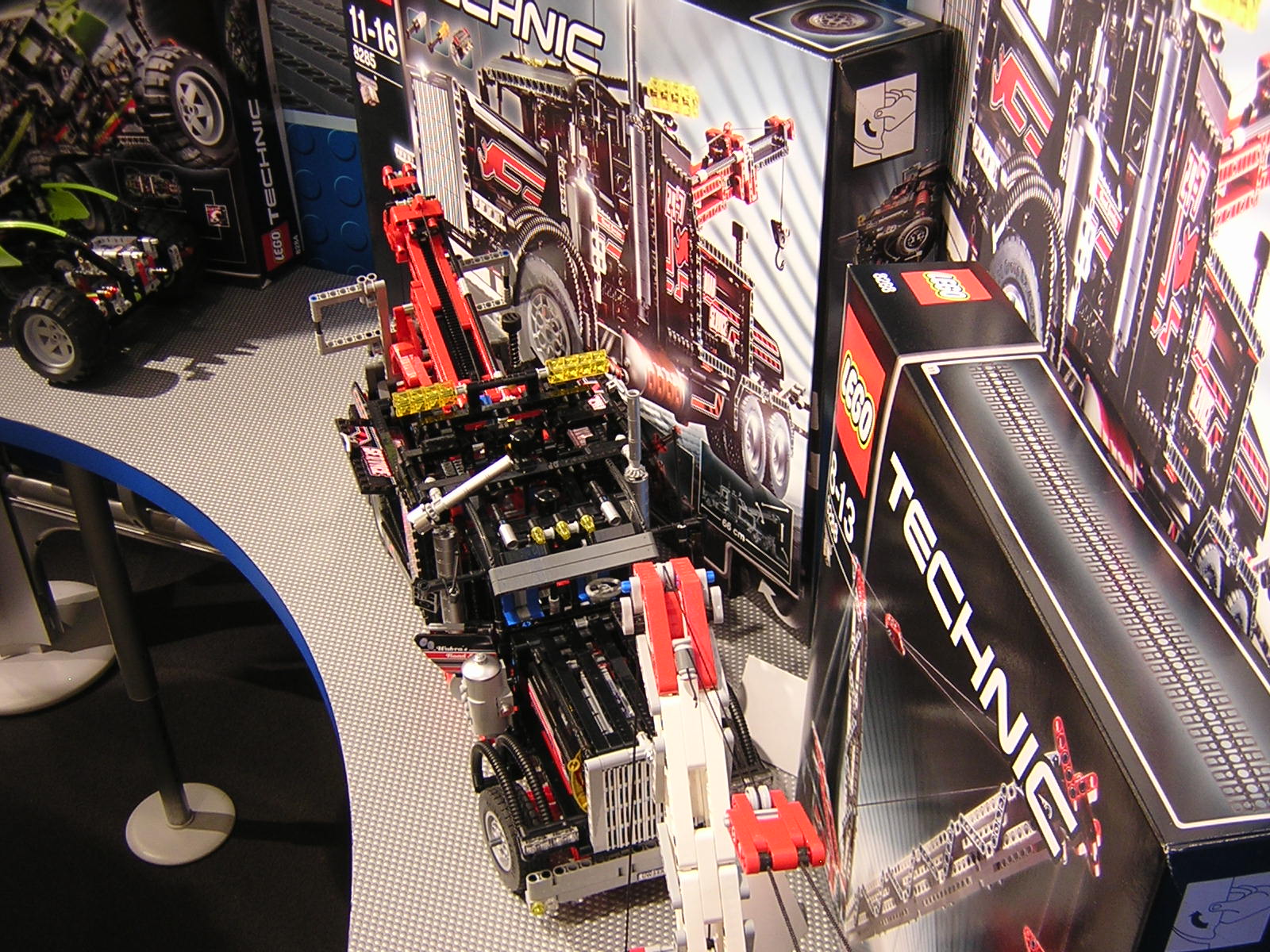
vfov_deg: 36.0
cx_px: 635
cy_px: 476
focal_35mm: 40
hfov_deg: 46.8
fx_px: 1468
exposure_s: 1/4.3
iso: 151
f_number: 2.7
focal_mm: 5.2
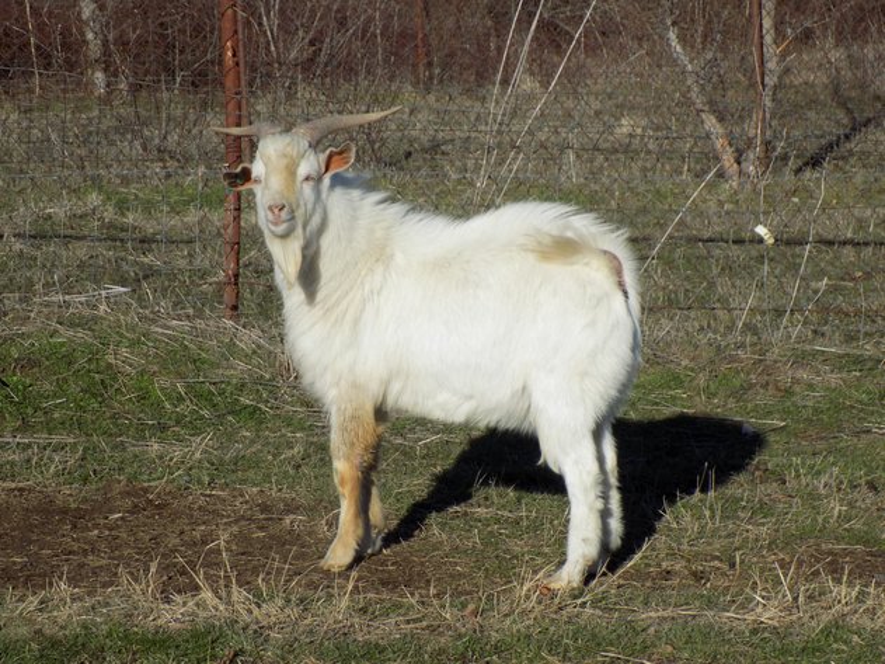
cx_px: 442
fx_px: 3016
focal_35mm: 118
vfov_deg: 12.6
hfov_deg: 16.7
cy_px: 332
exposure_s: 1/800
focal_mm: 20.9
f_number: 4.8
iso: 80
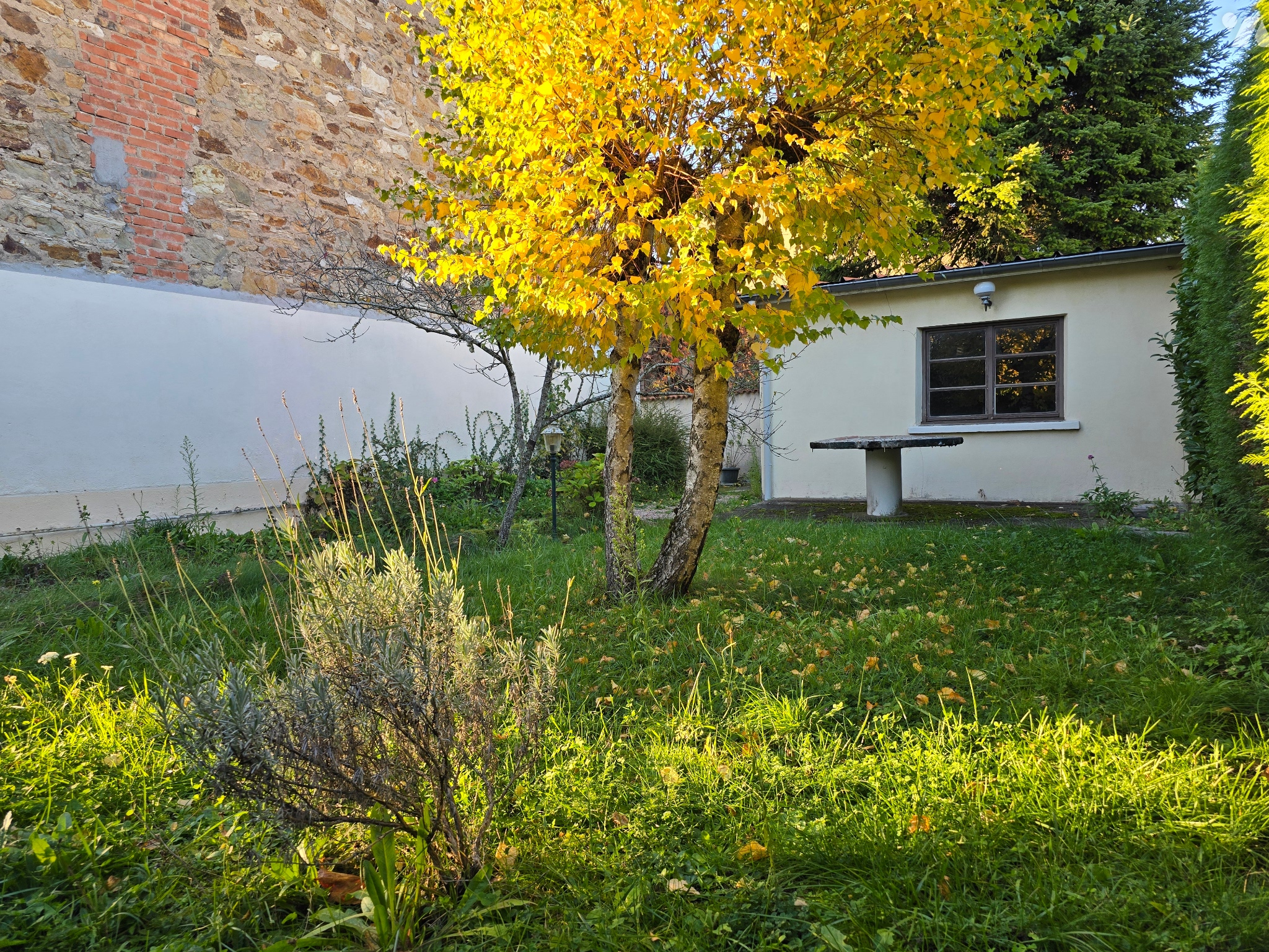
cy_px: 476
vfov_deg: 58.9
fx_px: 843
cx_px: 634
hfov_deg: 73.9
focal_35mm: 23
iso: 32
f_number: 1.7
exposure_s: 1/180
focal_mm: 6.3
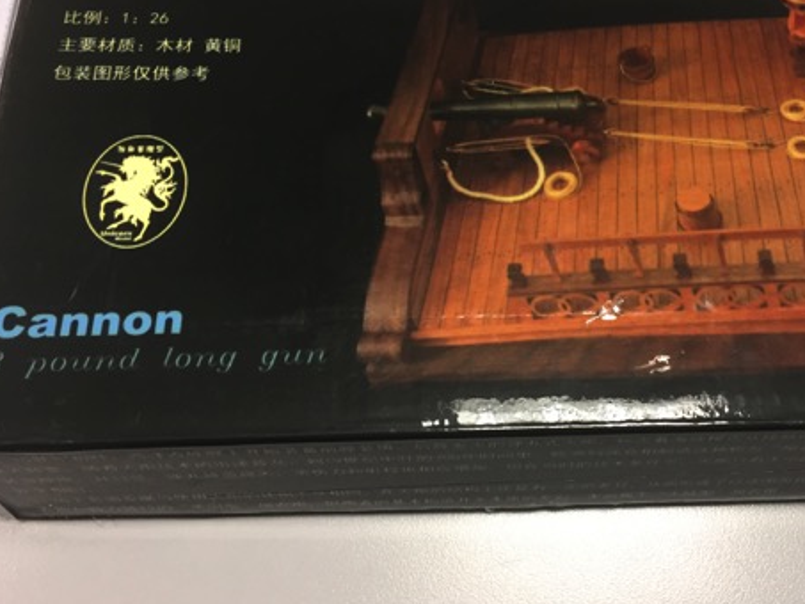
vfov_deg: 34.9
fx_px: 954
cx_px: 531
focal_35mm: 41
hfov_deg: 45.1
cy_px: 220
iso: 64
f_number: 2.2
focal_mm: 4.15
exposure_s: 1/33
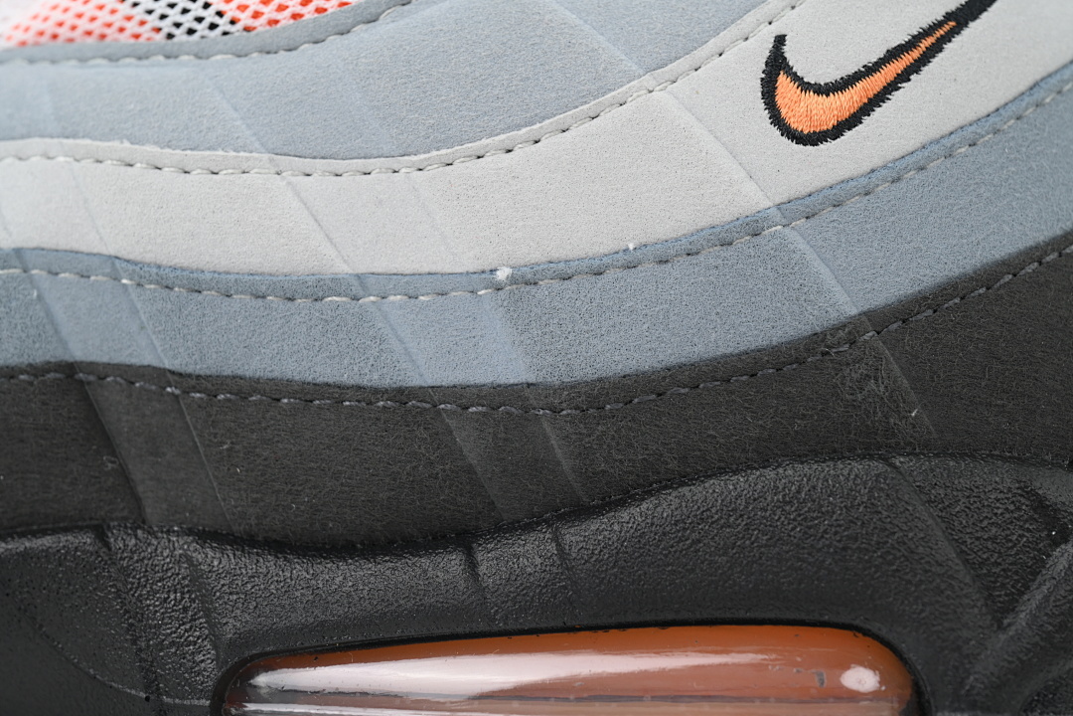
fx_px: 2891
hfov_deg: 21.0
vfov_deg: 14.1
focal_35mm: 97
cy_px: 358
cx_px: 536
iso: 400
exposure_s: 1/80
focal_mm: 97
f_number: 10
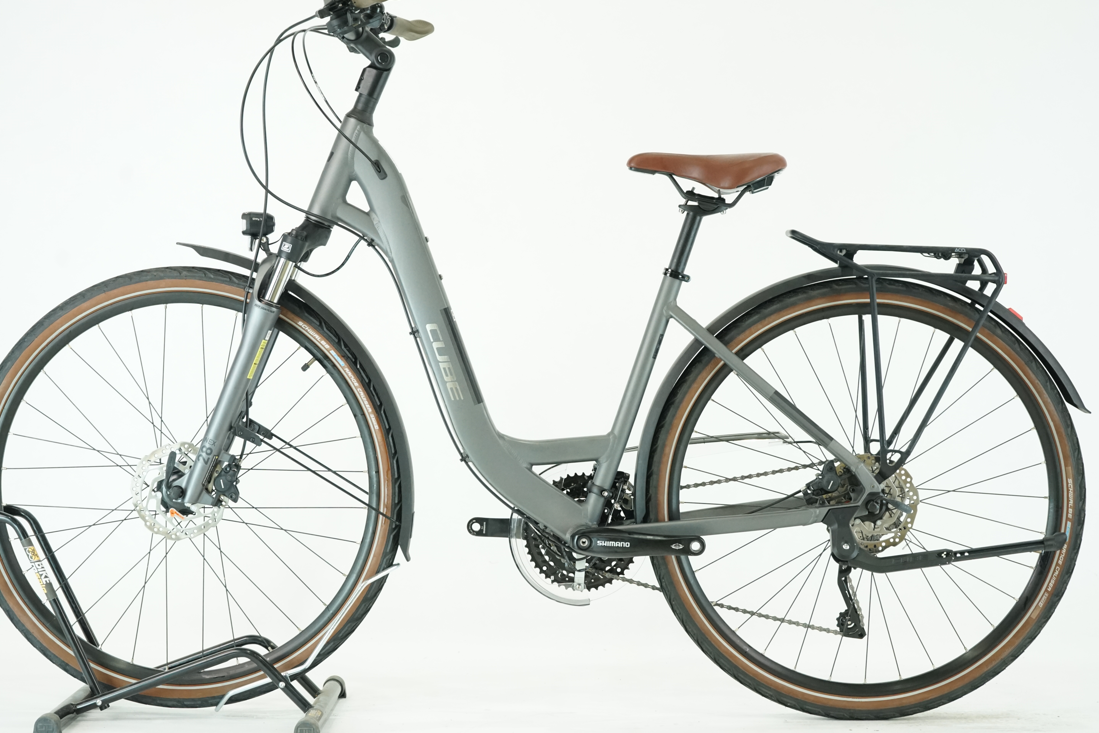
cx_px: 530
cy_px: 354
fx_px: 2137
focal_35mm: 70
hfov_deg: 28.8
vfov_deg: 19.5
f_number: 5.6
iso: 2500
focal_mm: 67
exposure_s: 1/200
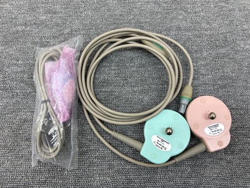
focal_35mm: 26
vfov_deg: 53.1
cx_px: 125
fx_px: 188
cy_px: 94
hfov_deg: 67.3
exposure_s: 1/120
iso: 80
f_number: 1.6
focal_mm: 5.96
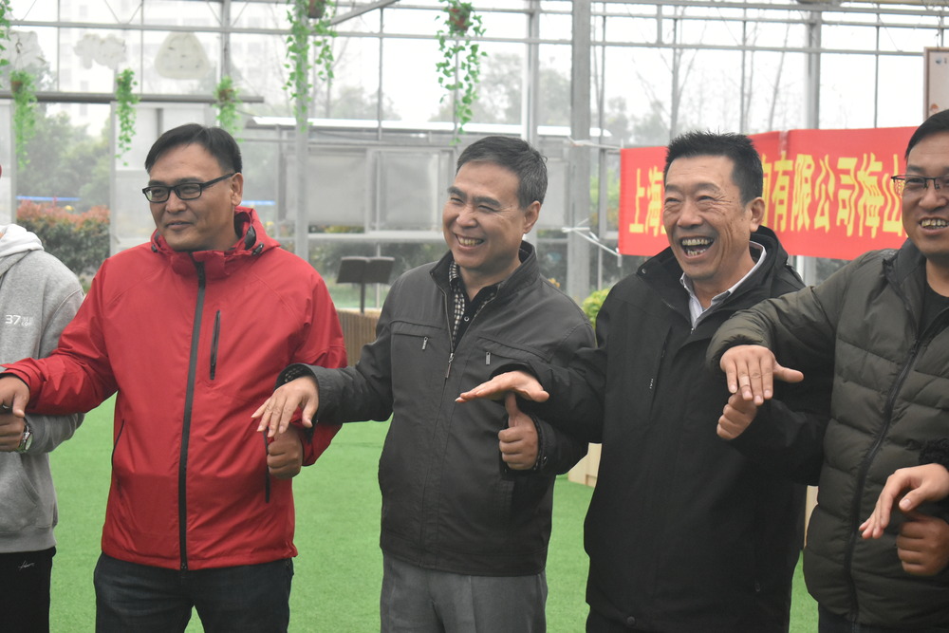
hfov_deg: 26.0
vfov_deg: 17.5
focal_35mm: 78
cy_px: 316
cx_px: 474
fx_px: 2056
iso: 3200
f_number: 5.6
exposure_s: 1/400
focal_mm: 52
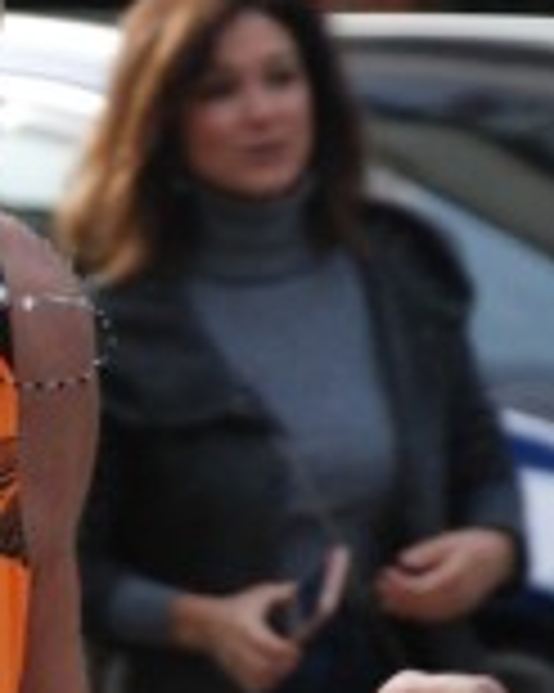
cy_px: 580
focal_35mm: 522
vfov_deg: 3.7
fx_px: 10706
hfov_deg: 3.0
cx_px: -92
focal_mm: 95
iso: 1000
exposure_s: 1/640
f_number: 5.6
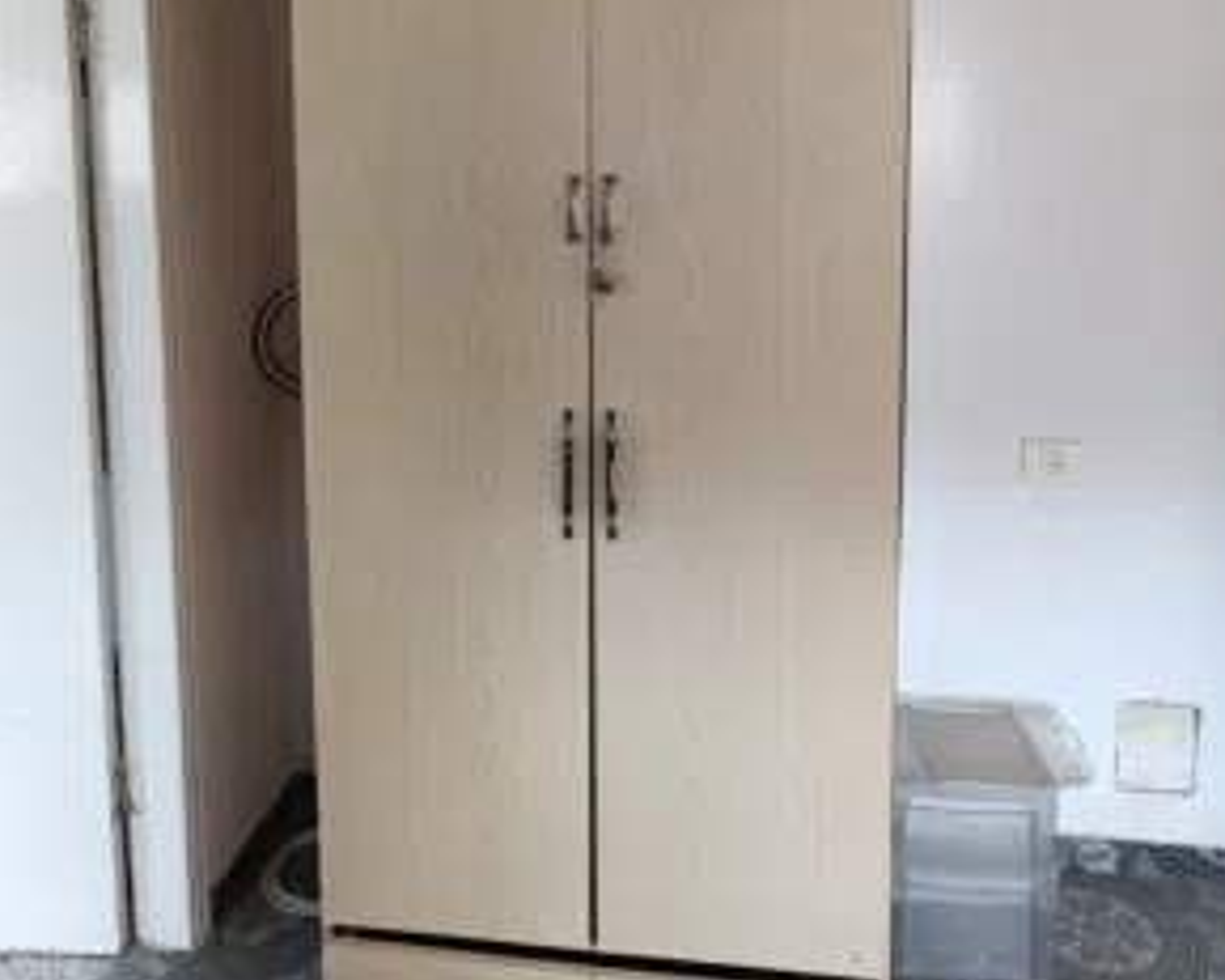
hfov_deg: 57.2
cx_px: 632
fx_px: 1124
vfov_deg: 45.2
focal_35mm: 31
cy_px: 229
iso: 500
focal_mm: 6.14
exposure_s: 1/100
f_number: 1.6
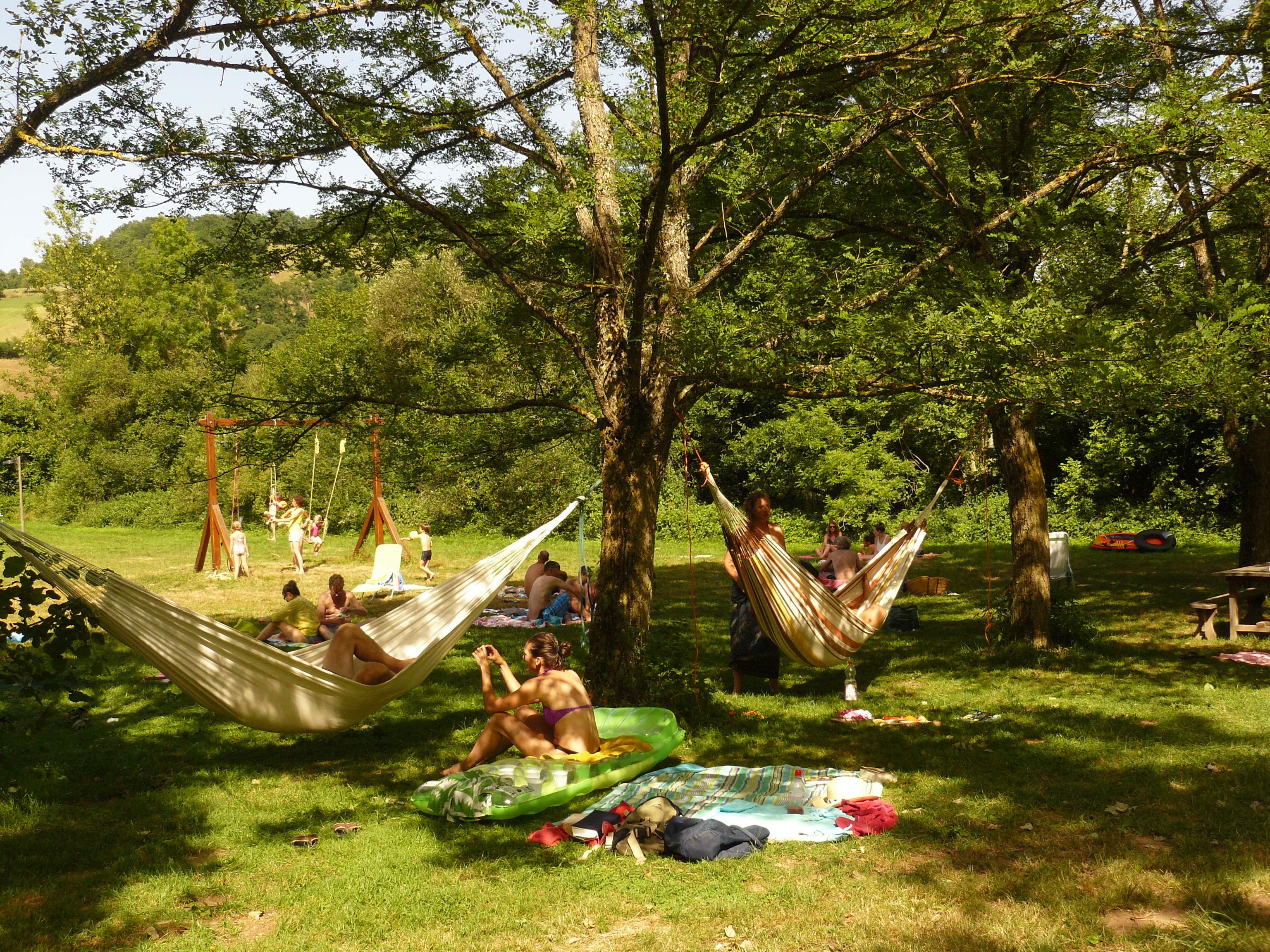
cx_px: 635
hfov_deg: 51.4
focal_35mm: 36
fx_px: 1321
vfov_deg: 39.7
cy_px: 476
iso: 100
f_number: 5
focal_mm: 6
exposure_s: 1/200
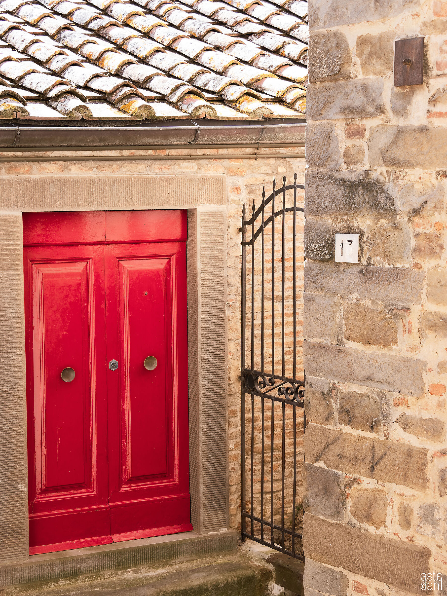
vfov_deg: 24.4
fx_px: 1377
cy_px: 298
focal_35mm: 80
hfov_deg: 18.4
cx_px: 224
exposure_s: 1/100
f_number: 4.5
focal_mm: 40
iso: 80
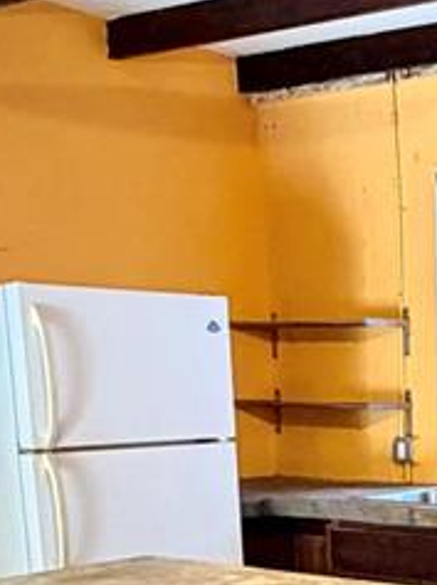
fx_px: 1198
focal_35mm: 71
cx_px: 644
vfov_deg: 26.0
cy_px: 592
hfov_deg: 18.4
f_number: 2.2
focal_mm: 2.22
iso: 500
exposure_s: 1/60
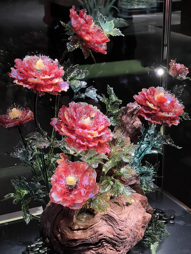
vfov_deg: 25.3
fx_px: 566
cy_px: 127
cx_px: 96
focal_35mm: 77
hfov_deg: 19.1
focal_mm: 9
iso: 800
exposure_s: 1/57
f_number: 2.8
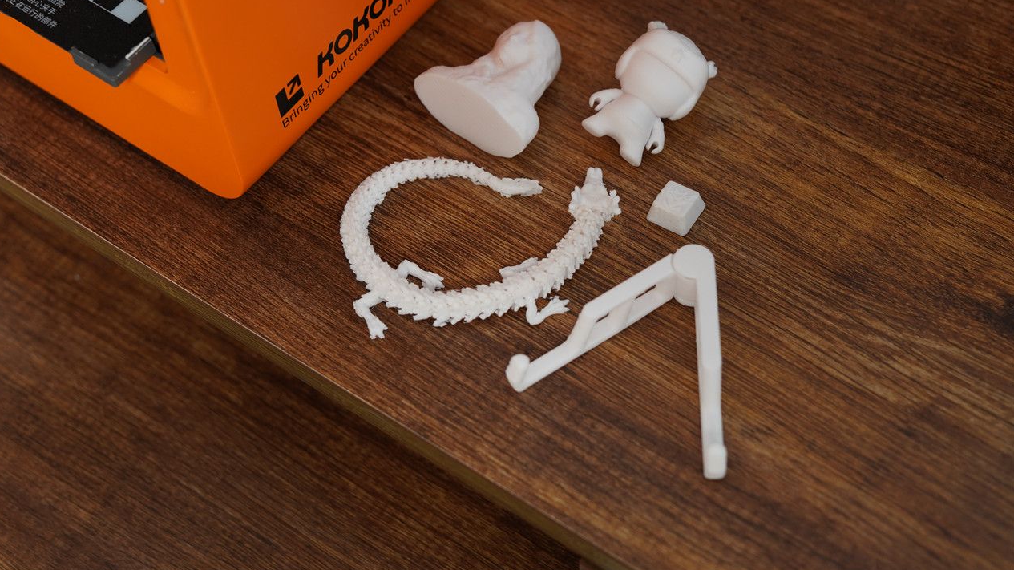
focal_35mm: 53
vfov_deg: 22.6
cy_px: 234
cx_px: 503
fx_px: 1425
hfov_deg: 39.2
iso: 800
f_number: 3.5
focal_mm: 50
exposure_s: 1/25
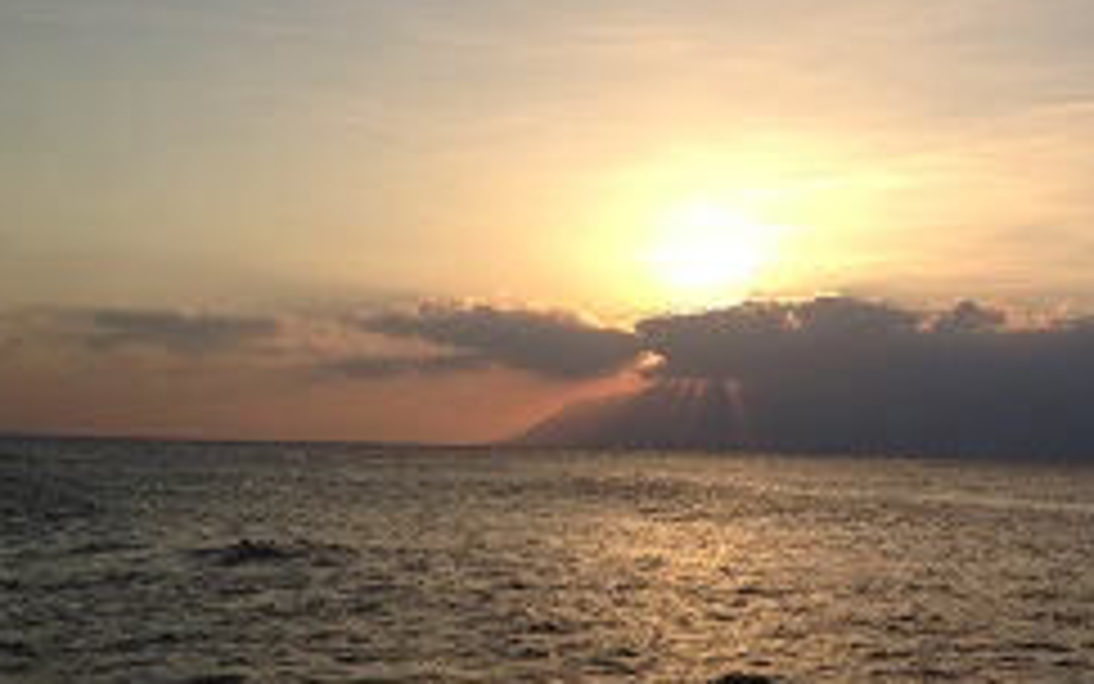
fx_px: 1819
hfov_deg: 32.9
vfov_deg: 21.3
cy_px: 288
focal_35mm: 61
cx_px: 815
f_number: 2.4
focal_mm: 4.28
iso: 50
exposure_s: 1/2123
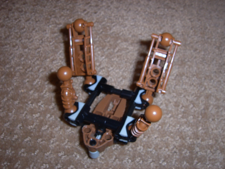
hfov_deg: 52.6
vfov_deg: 40.7
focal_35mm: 35
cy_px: 84
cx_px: 112
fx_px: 227
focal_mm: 5.8
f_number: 5.8
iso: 69
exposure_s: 1/30
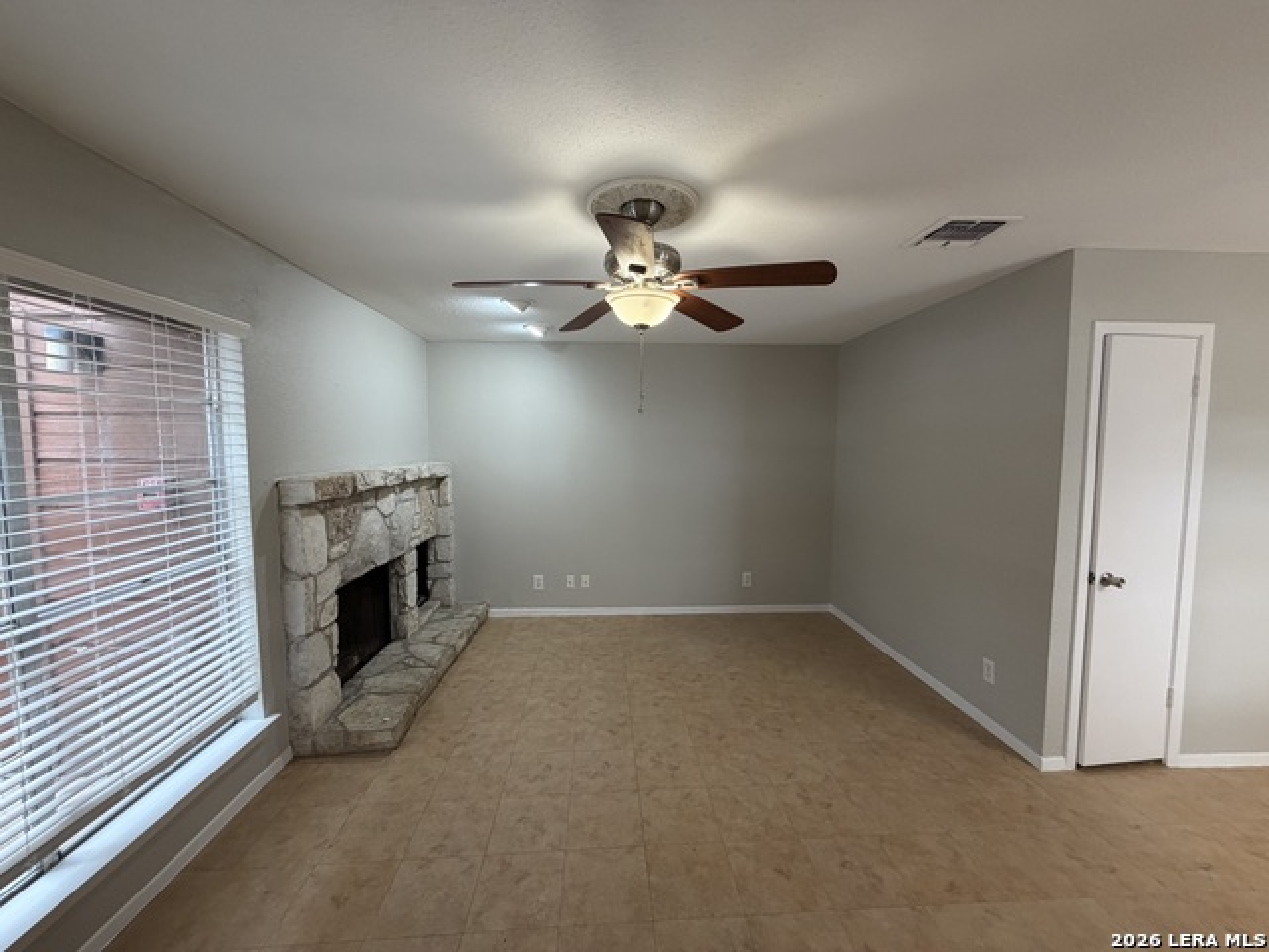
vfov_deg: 85.7
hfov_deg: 102.1
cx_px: 634
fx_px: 513
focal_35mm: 14
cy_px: 476
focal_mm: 2.22
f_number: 2.2
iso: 250
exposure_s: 1/120
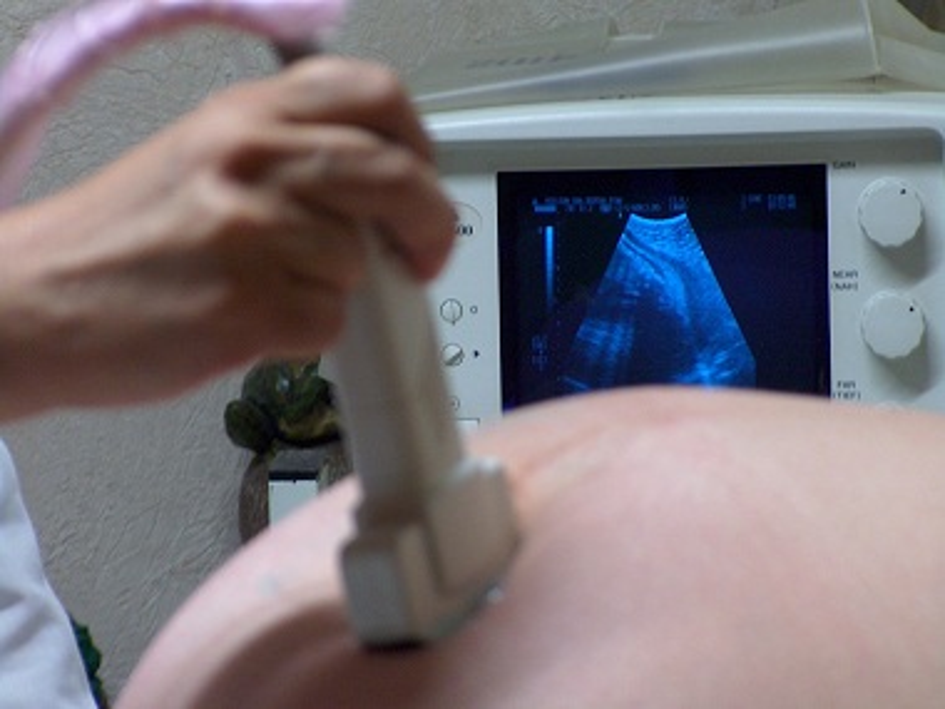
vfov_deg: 8.0
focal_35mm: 186
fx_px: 5078
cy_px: 354
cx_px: 472
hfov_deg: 10.6
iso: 200
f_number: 3
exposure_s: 1/13.1
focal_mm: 38.22
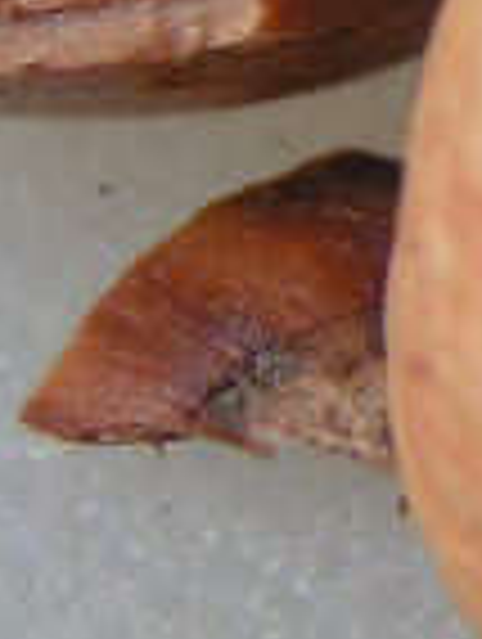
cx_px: 856
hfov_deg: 5.2
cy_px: 27
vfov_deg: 7.0
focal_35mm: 283
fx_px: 5238
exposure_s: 1/60
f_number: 3.2
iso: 80
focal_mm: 9.7
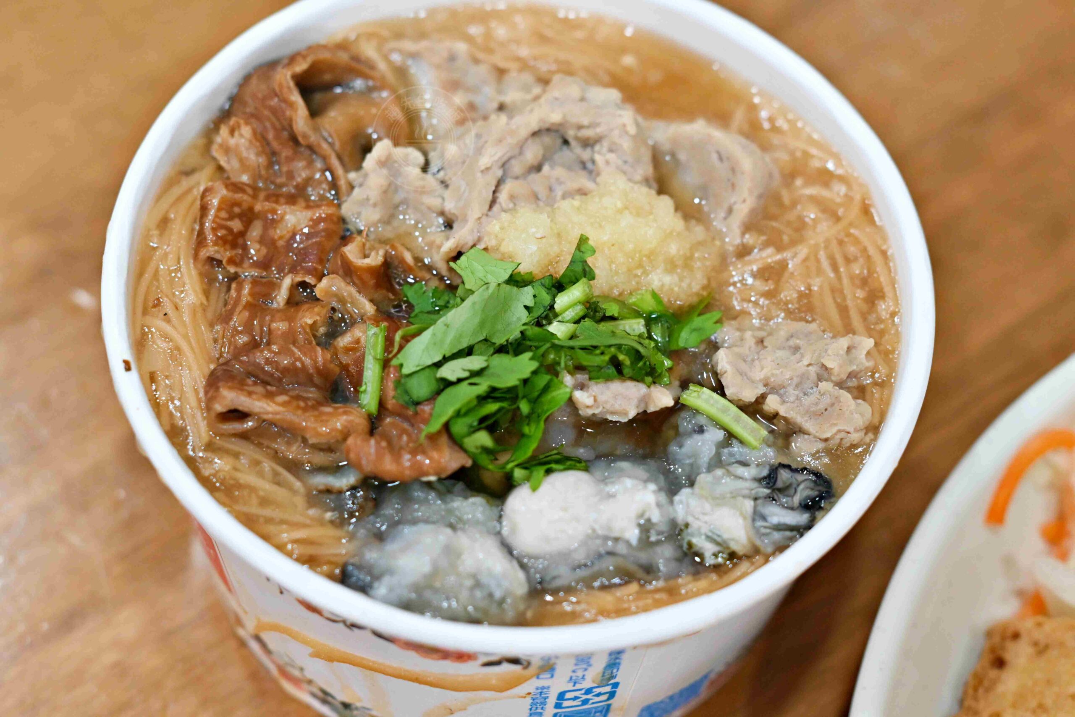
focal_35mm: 75
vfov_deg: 18.2
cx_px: 538
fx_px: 2240
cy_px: 358
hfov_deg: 27.0
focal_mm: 50
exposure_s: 1/200
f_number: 3.2
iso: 640
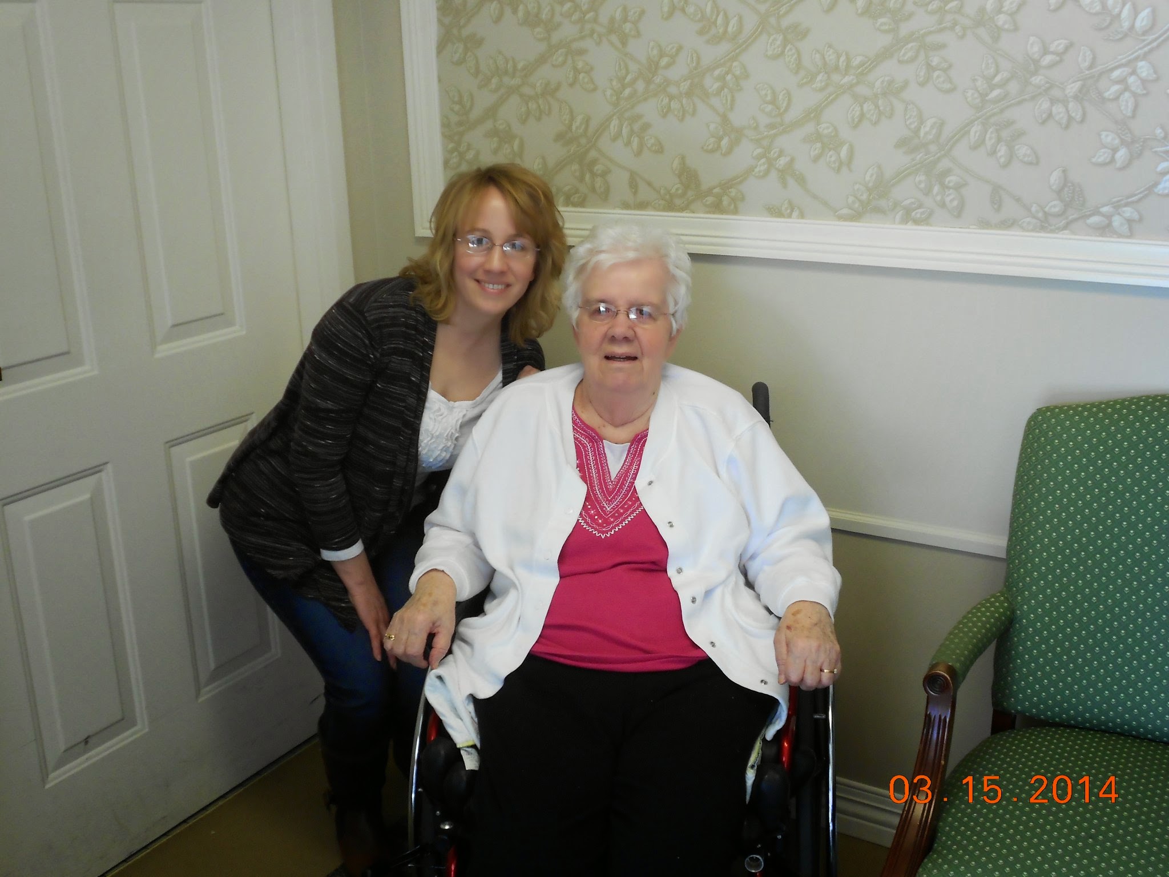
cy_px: 438
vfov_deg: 38.7
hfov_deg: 50.1
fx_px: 1250
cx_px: 584
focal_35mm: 37
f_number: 3.9
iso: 160
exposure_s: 1/30
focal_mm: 6.7
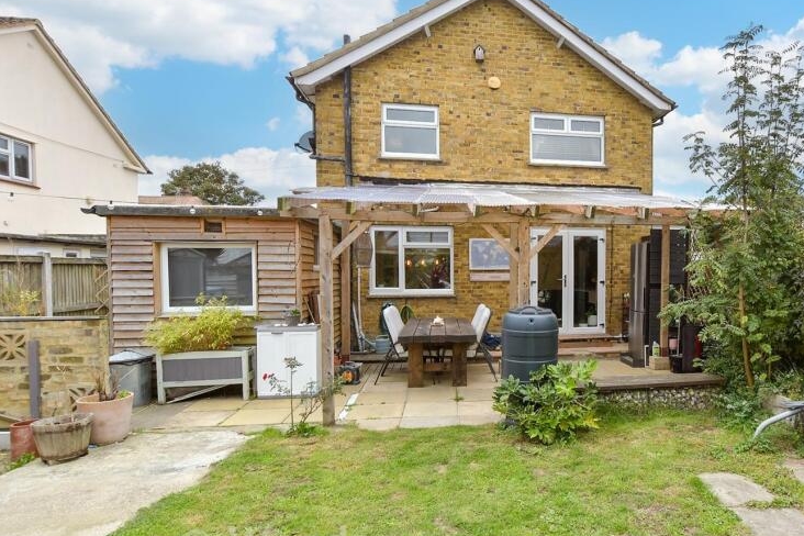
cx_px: 544
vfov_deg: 59.4
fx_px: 469
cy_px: 288
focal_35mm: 21
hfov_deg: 78.3
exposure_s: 1/80
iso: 160
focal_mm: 10
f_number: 6.3
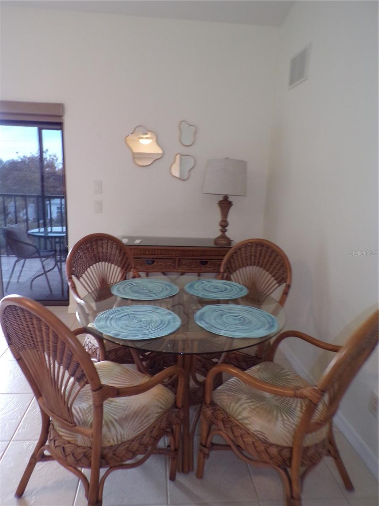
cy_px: 253
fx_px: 350
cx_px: 190
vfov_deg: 71.6
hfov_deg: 56.8
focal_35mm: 24
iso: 200
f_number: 3
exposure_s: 1/34
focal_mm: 4.3
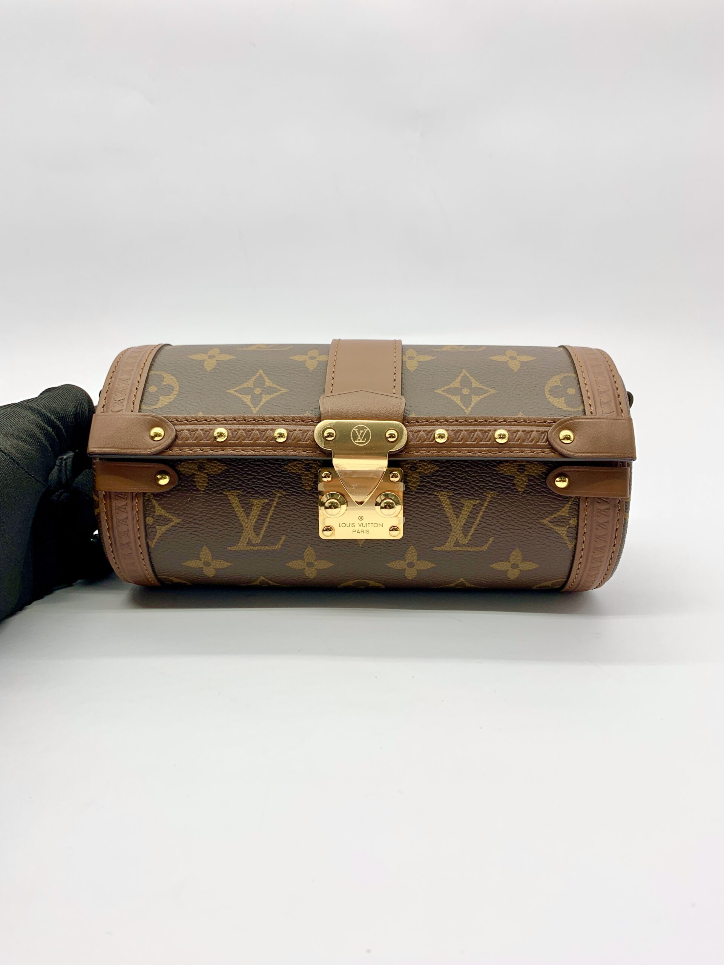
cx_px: 362
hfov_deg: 53.1
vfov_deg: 67.3
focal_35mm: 26
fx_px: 725
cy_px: 482
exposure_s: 1/135
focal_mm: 4.25
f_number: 1.8
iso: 25
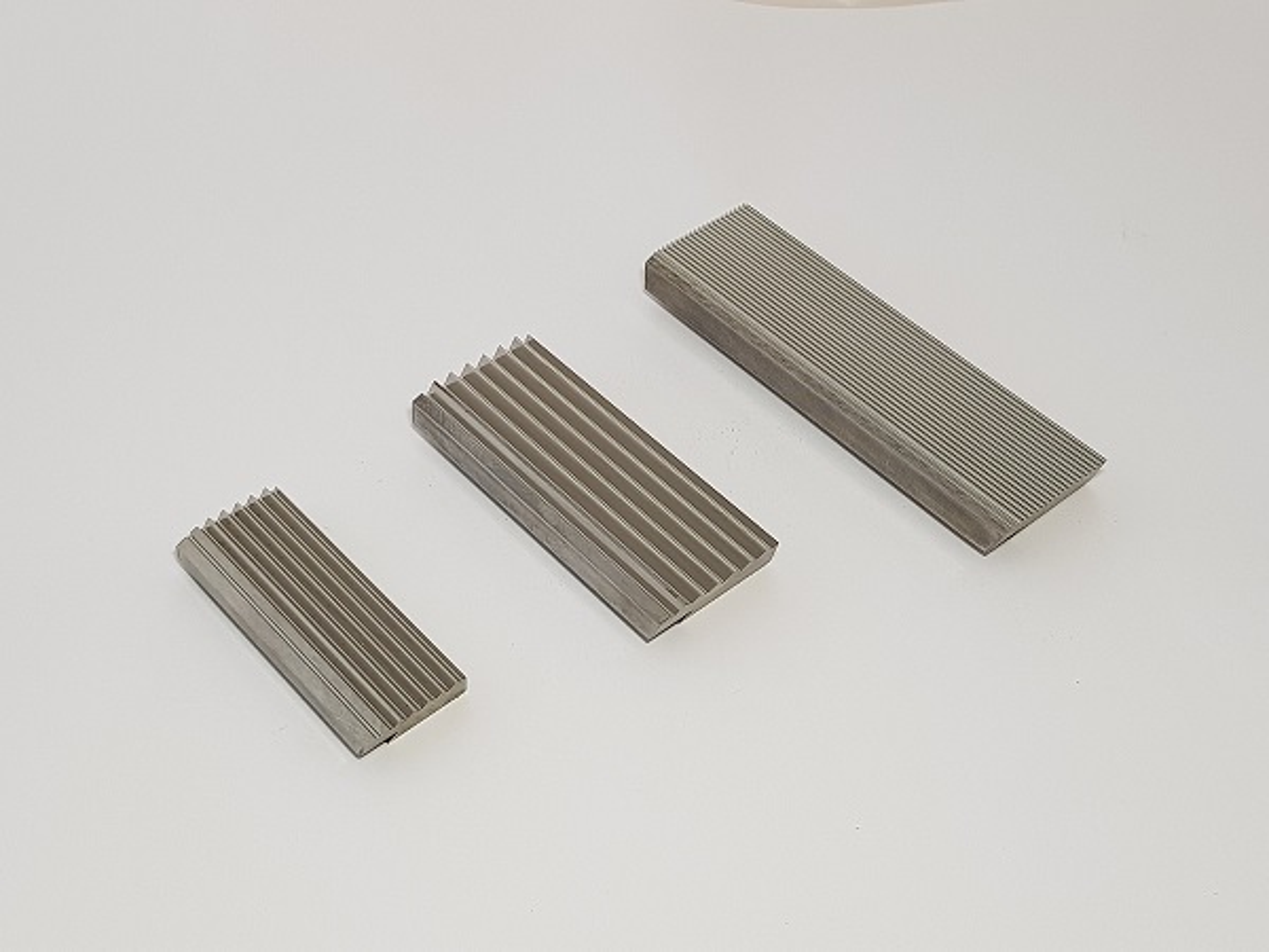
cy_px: 476
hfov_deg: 67.3
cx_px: 634
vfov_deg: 53.1
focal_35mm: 26
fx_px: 953
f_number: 1.7
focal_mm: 4.2
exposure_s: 1/51
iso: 40
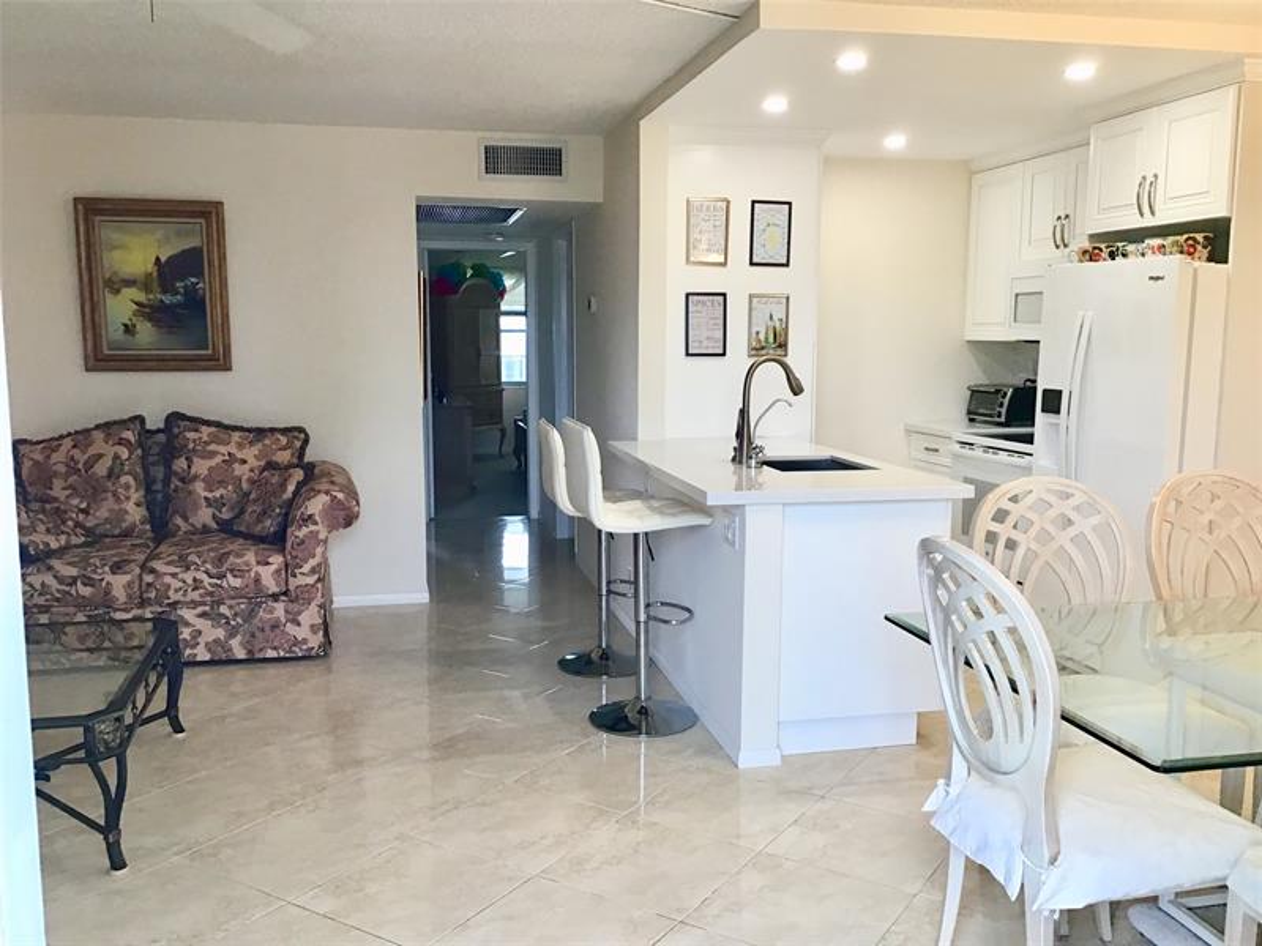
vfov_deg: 45.4
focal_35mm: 31
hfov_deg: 58.4
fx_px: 1130
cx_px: 631
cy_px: 473
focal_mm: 3.3
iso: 32
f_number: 2.4
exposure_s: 1/30
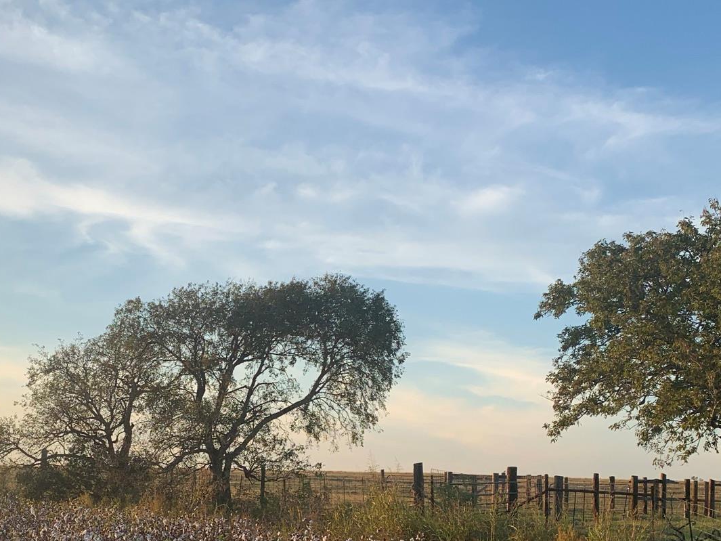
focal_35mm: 50
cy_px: 454
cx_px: 190
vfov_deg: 28.3
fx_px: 1042
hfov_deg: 37.4
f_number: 1.8
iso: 25
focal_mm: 4.25
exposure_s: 1/1266
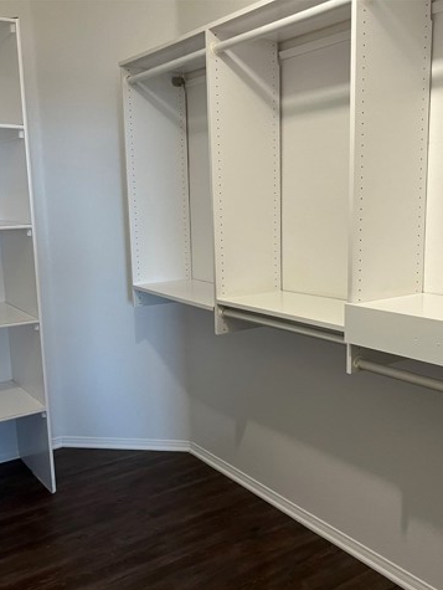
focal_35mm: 35
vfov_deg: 52.6
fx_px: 596
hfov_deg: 40.5
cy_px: 297
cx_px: 274
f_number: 1.6
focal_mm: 5.1
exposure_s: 1/60
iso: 100
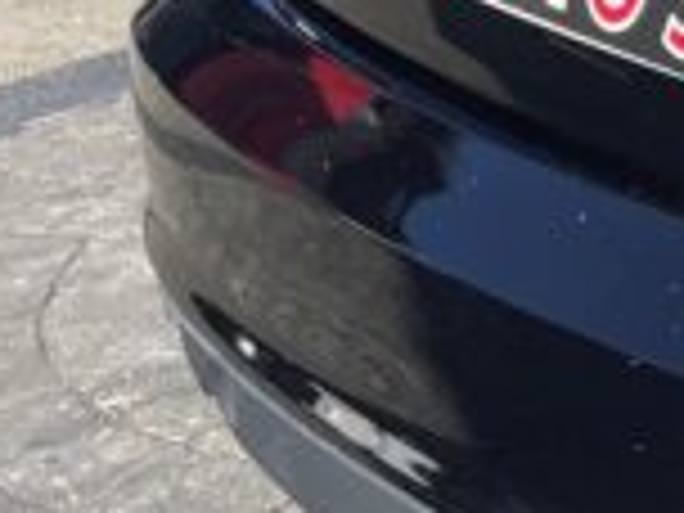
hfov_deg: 12.1
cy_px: -63
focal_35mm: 137
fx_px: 2707
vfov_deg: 10.7
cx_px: 1521
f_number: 1.6
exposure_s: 1/1350
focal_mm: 4.2
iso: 32
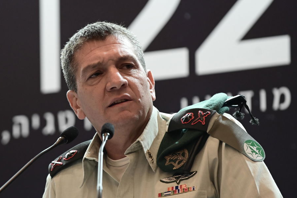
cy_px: 109
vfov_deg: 4.4
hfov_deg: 6.6
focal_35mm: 311
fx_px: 2564
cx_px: 86
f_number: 3.5
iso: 4000
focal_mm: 200
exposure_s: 1/320
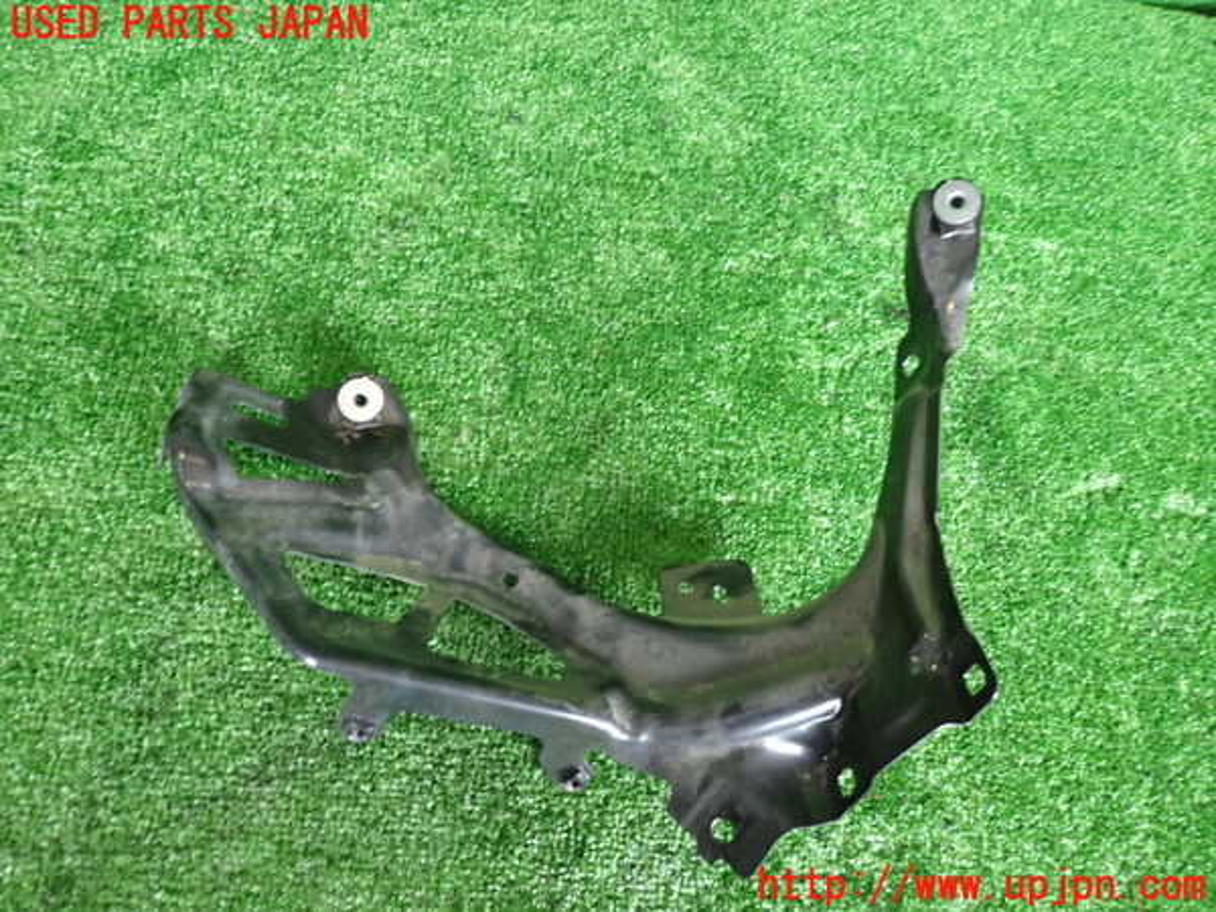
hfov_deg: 69.4
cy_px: 456
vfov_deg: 54.9
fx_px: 878
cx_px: 608
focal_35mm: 25
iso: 200
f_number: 2
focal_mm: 4.5
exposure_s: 1/30
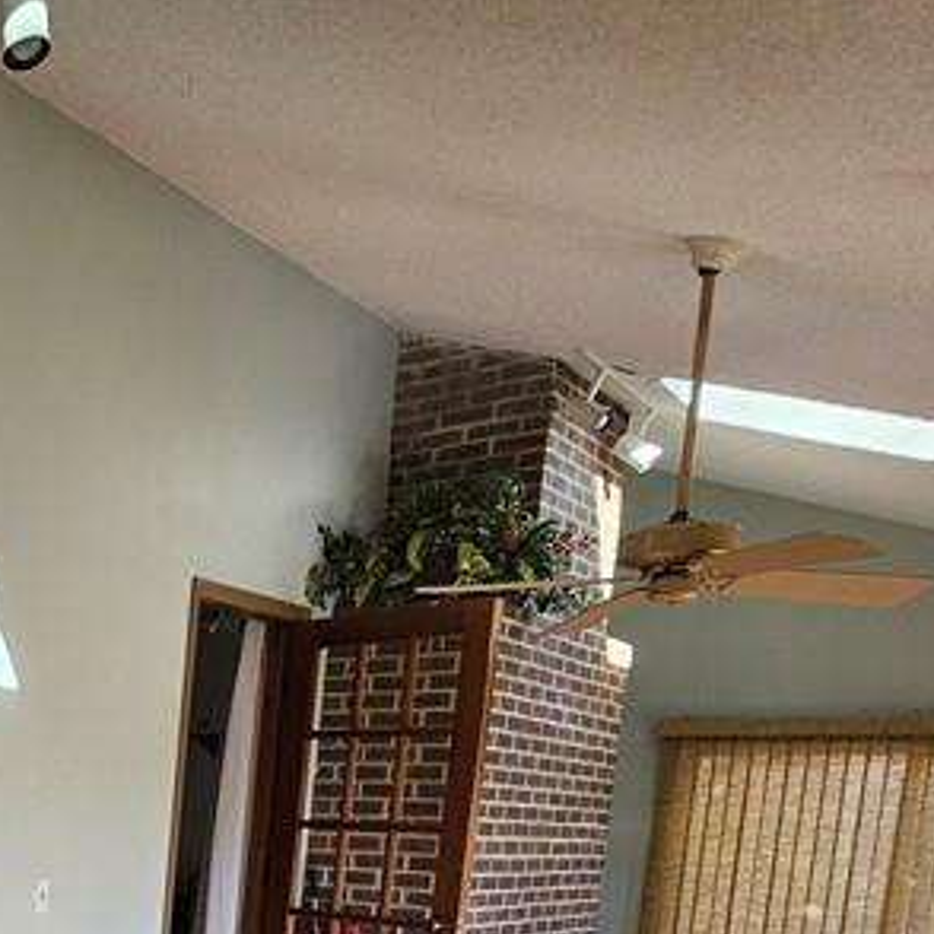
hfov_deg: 30.9
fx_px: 1221
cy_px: 988
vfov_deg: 36.4
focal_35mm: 40
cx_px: -327
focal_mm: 2.2
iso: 125
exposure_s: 1/77.4
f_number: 2.2
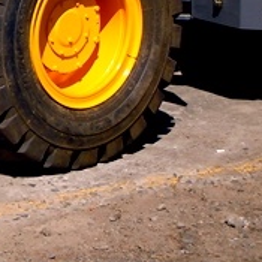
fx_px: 1293
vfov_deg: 11.3
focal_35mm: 151
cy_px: -74
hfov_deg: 10.8
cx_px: -216
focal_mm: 8.1
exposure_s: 1/250
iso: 100
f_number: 7.6
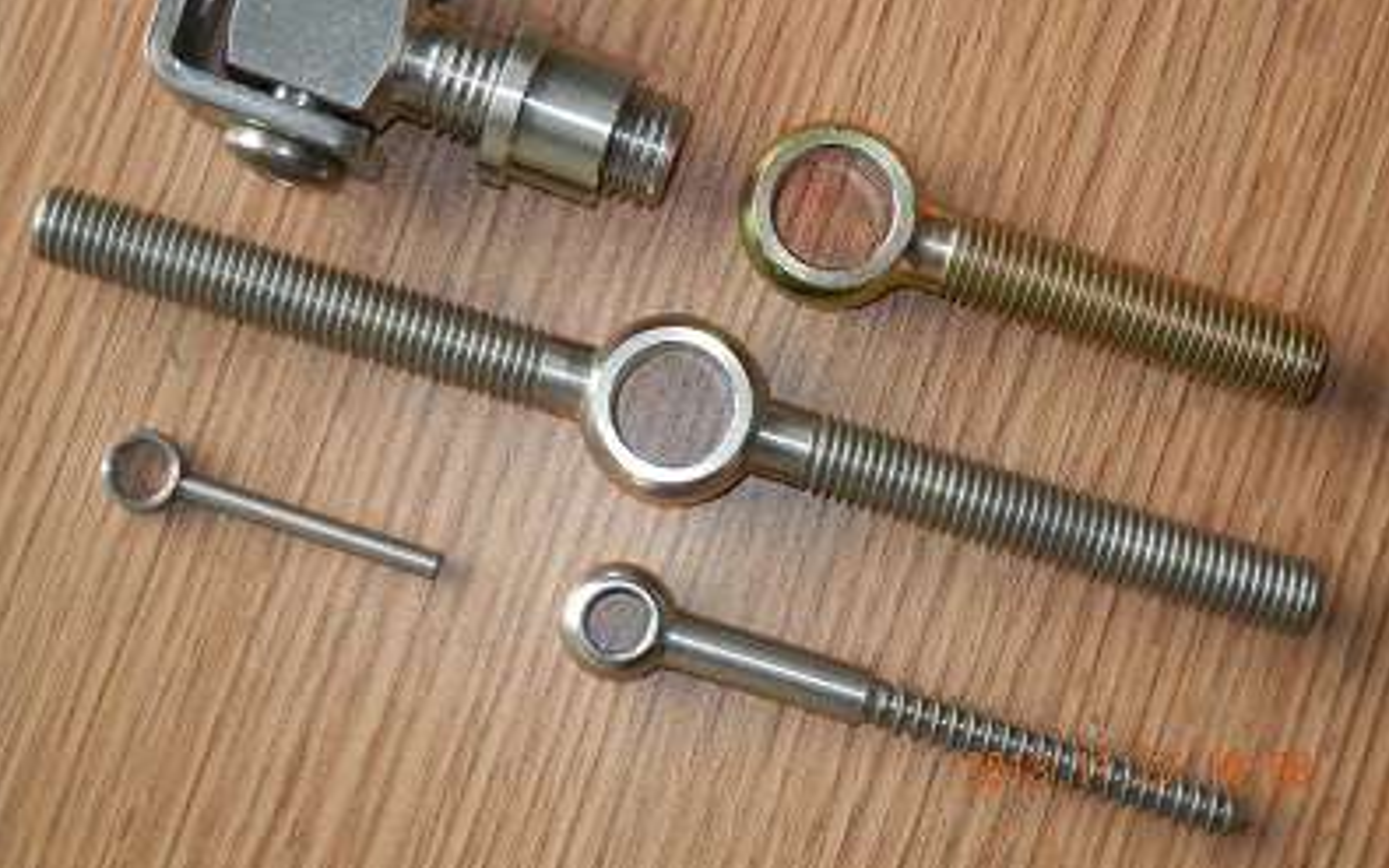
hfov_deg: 28.2
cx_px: 693
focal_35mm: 73
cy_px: 351
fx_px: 2764
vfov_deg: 17.8
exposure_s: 1/30
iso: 200
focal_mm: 12.2
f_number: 4.1
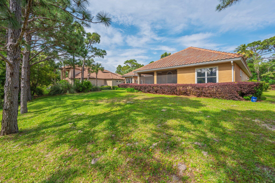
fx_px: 107
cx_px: 138
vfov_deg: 81.1
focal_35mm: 14
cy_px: 92
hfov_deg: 104.3
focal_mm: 14
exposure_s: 1/320
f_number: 9
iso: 100
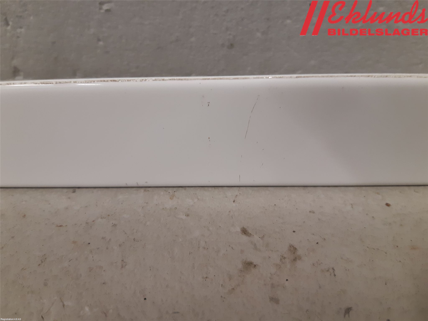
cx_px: 214
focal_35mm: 26
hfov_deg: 67.3
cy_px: 160
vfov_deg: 53.1
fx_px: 321
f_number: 1.7
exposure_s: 1/50
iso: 160
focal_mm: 3.93
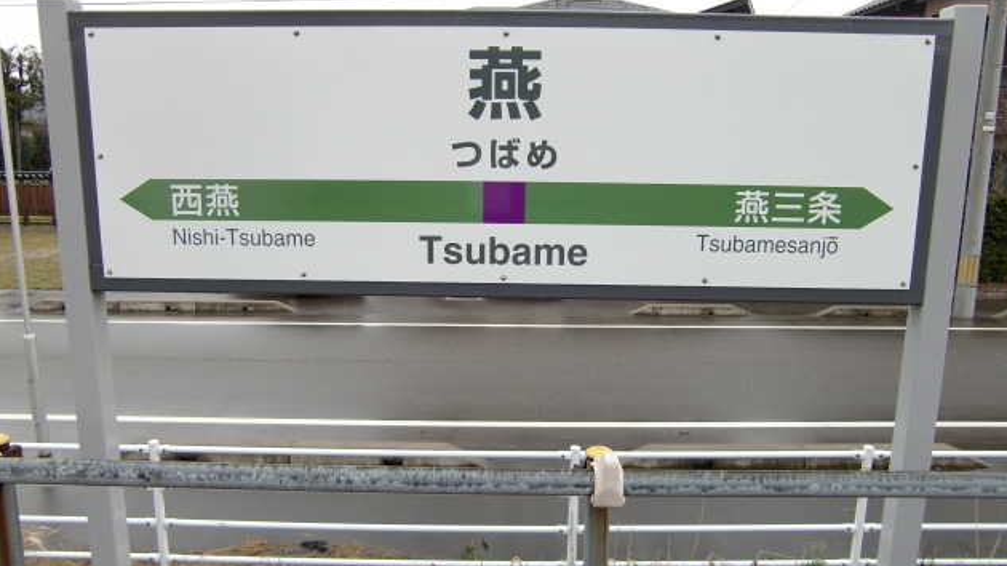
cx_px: 510
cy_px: 315
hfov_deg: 62.6
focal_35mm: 31
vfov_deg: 37.7
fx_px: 828
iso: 64
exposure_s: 1/250
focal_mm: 4.9
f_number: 2.6
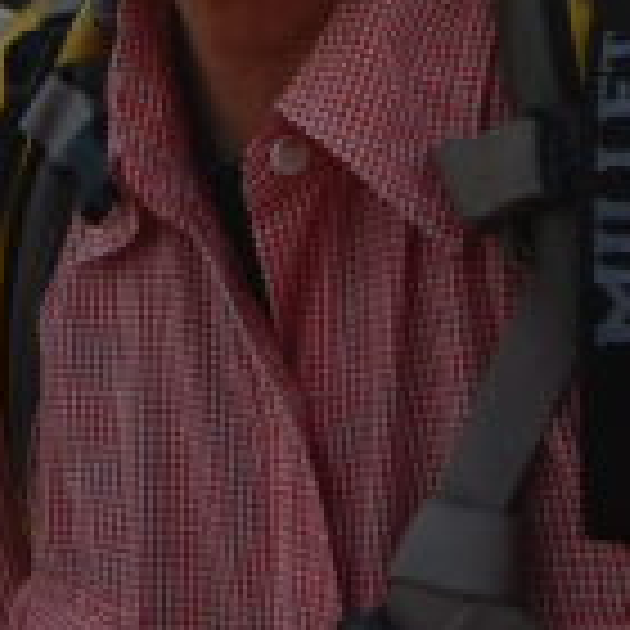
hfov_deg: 17.5
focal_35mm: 97
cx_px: -4
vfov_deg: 16.9
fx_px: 1997
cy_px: -184
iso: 125
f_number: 2.8
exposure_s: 1/400
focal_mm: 4.3
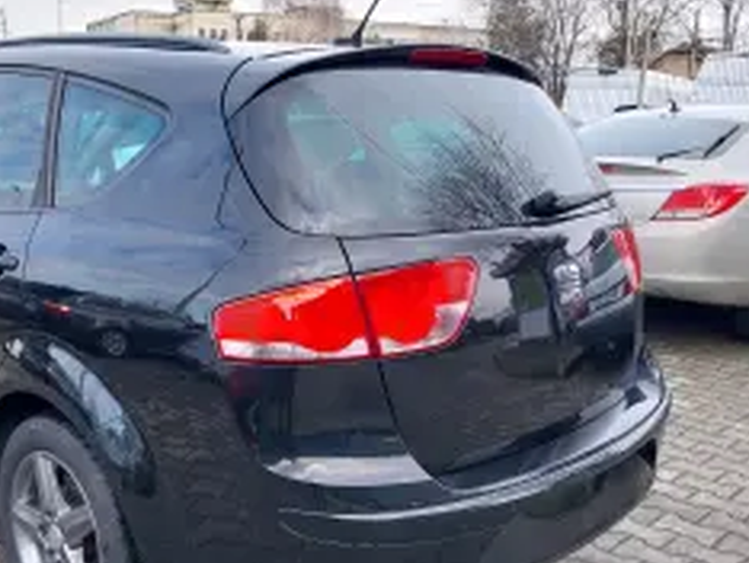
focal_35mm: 40
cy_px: 317
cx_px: 211
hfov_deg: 45.5
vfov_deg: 36.0
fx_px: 866
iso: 25
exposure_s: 1/131
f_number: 1.8
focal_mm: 4
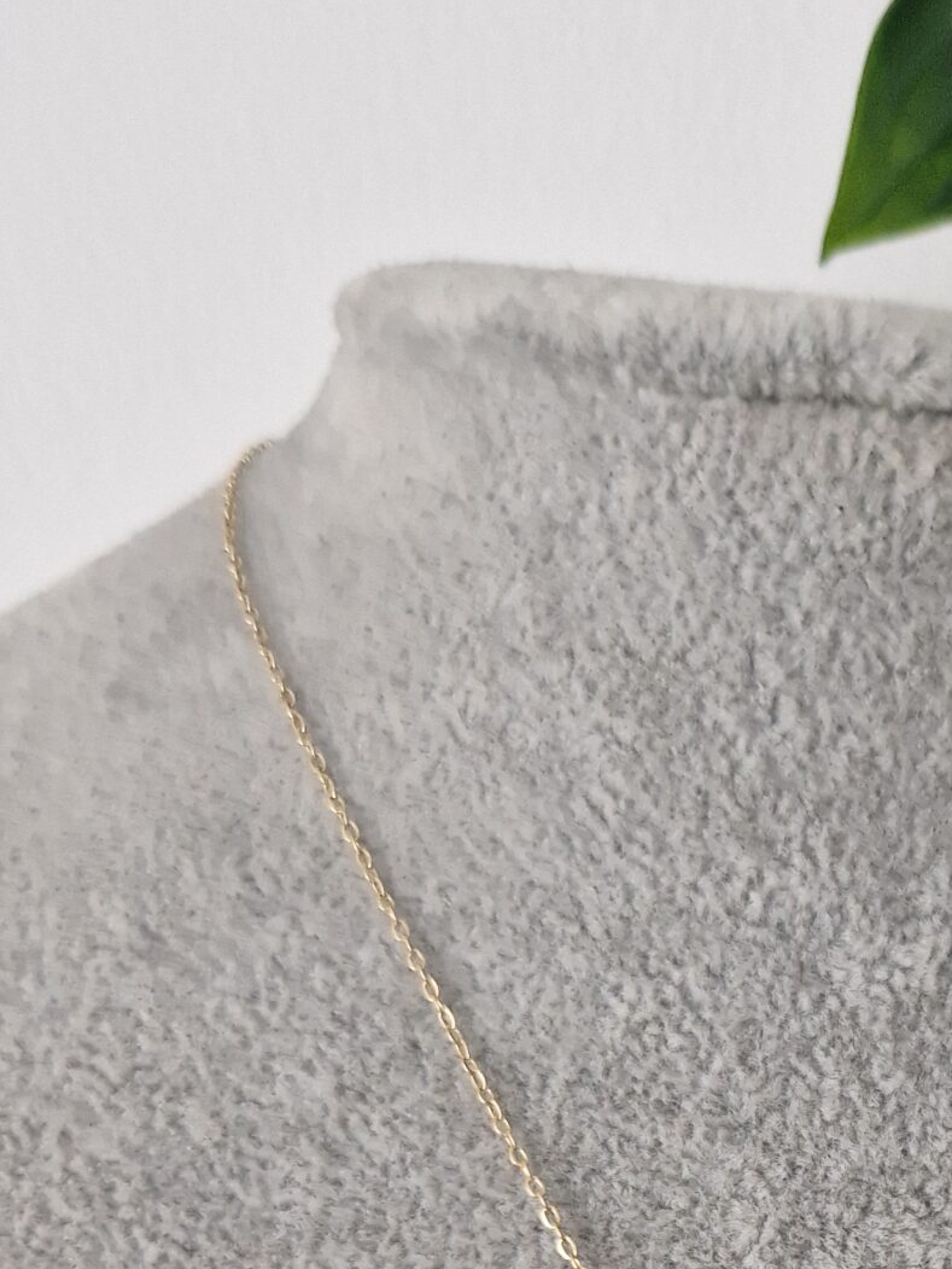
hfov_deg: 25.3
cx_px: 859
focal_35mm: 56
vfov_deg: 30.7
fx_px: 2052
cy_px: 1397
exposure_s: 1/100
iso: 50
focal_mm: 5.4
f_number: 1.8
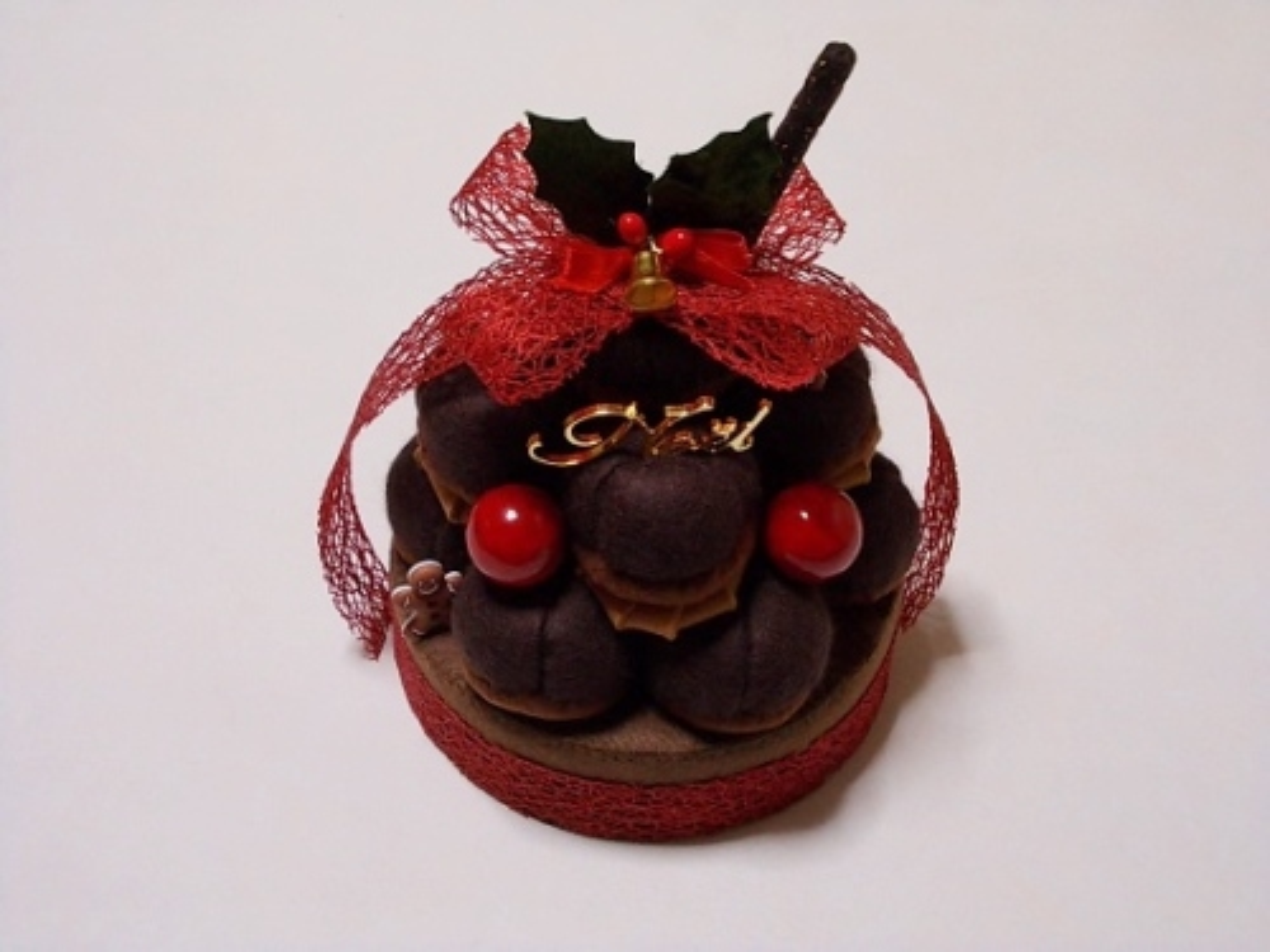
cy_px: 476
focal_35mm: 60
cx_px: 635
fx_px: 2201
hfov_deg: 32.2
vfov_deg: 24.4
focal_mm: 8.5
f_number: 4
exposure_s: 1/15
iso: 200
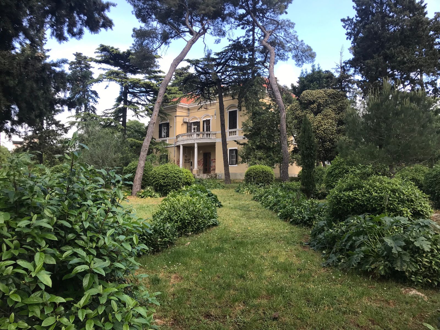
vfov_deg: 49.7
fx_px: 356
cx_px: 220
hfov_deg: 63.4
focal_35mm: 28
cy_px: 165
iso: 20
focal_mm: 3.99
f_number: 1.8
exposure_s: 1/541
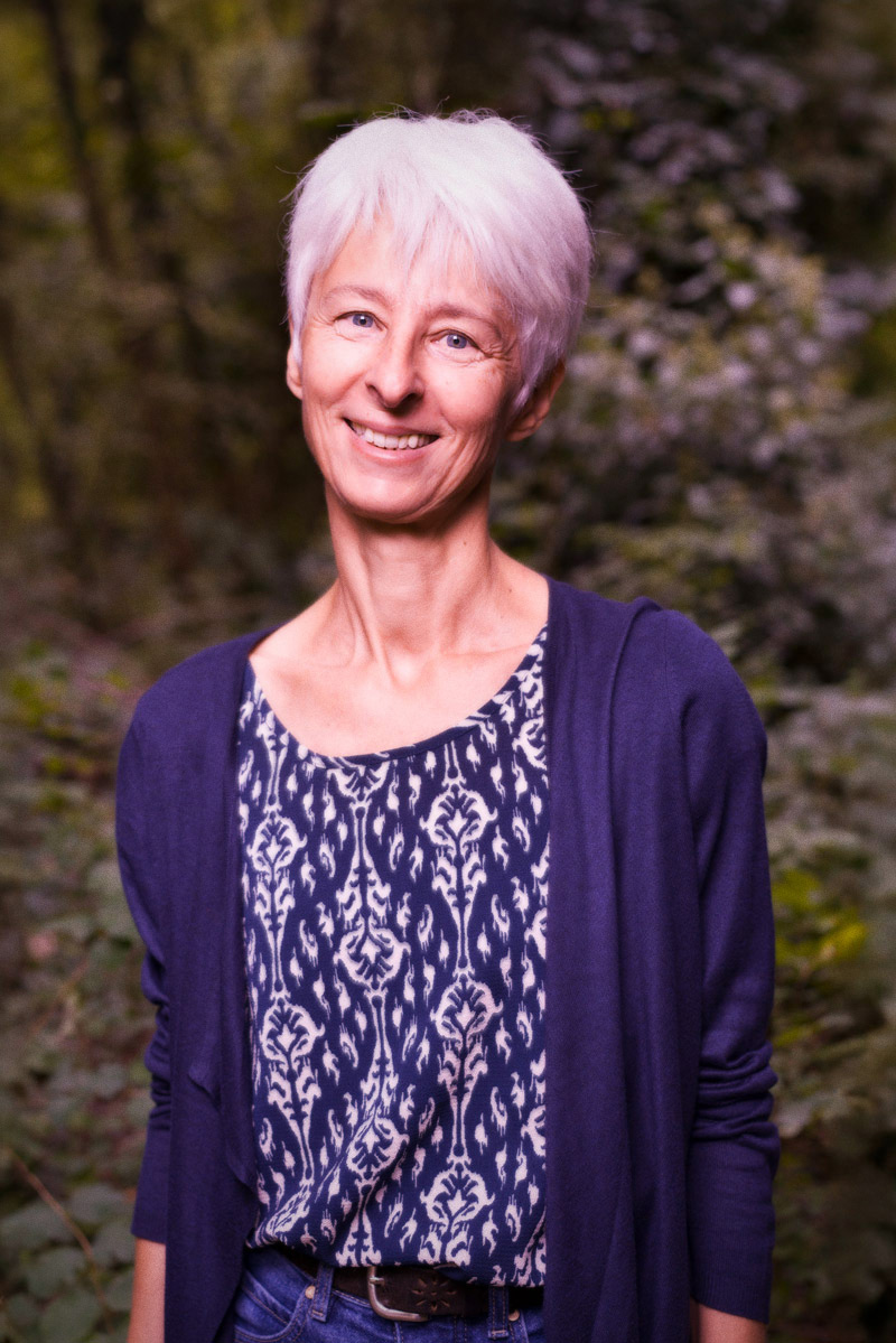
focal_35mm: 55
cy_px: 672
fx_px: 2052
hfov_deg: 24.6
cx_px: 448
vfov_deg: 36.2
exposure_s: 1/125
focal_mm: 55
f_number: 3.5
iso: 400
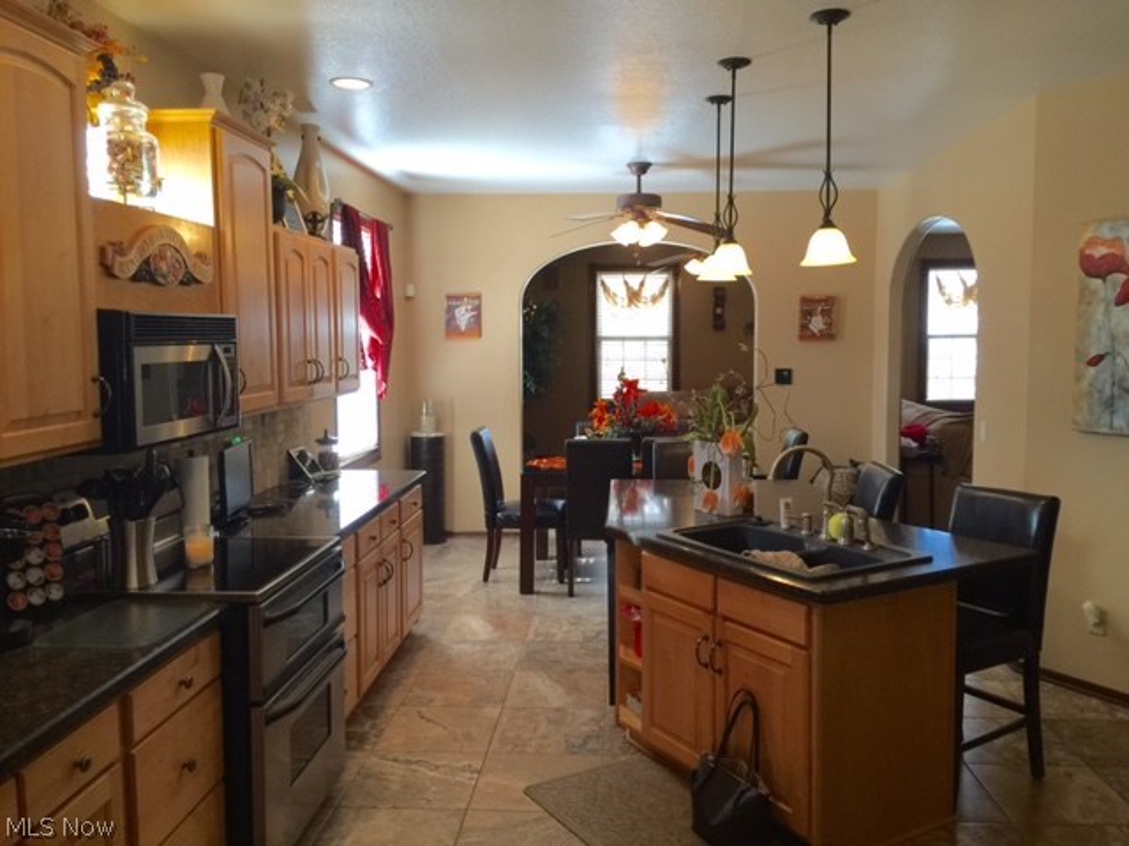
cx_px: 564
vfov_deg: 48.2
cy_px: 423
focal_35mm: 29
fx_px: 946
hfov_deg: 61.7
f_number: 2.2
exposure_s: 1/30
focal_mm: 4.15
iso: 40
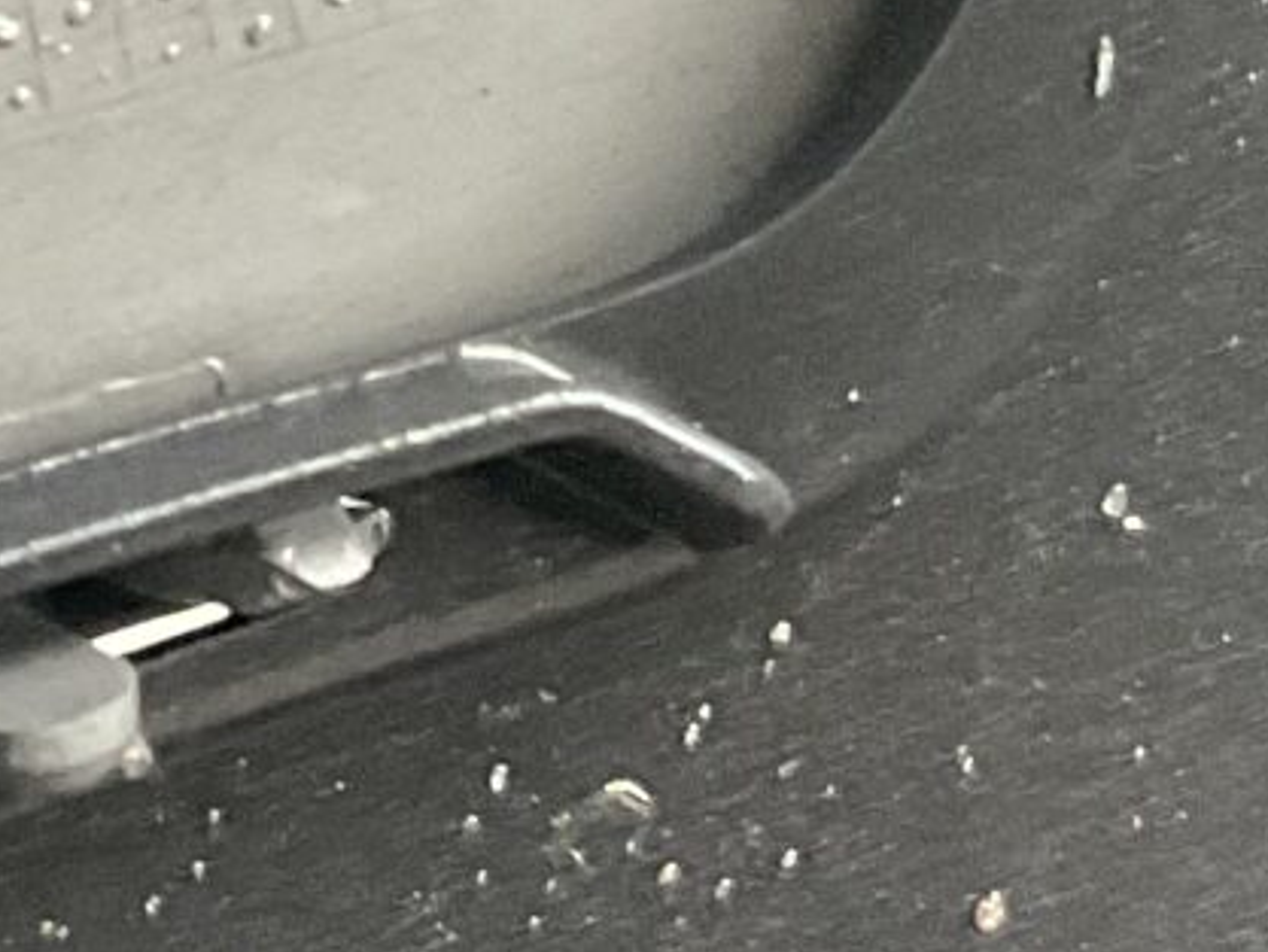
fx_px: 6522
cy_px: -325
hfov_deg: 10.3
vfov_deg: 8.2
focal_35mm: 178
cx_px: -1143
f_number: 1.8
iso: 200
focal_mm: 3
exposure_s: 1/60
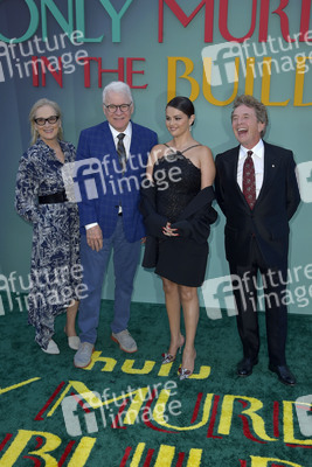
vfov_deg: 50.7
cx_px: 156
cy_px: 234
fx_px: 494
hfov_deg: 35.1
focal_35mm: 38
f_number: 6.3
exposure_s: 1/250
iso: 400
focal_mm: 38
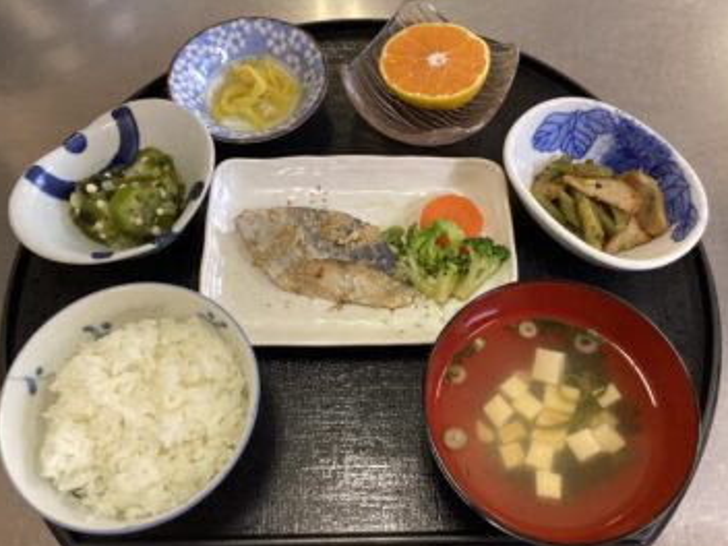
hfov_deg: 55.3
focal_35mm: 33
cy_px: 284
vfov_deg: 42.9
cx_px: 377
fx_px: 694
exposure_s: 1/60
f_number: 2.4
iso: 400
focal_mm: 3.3
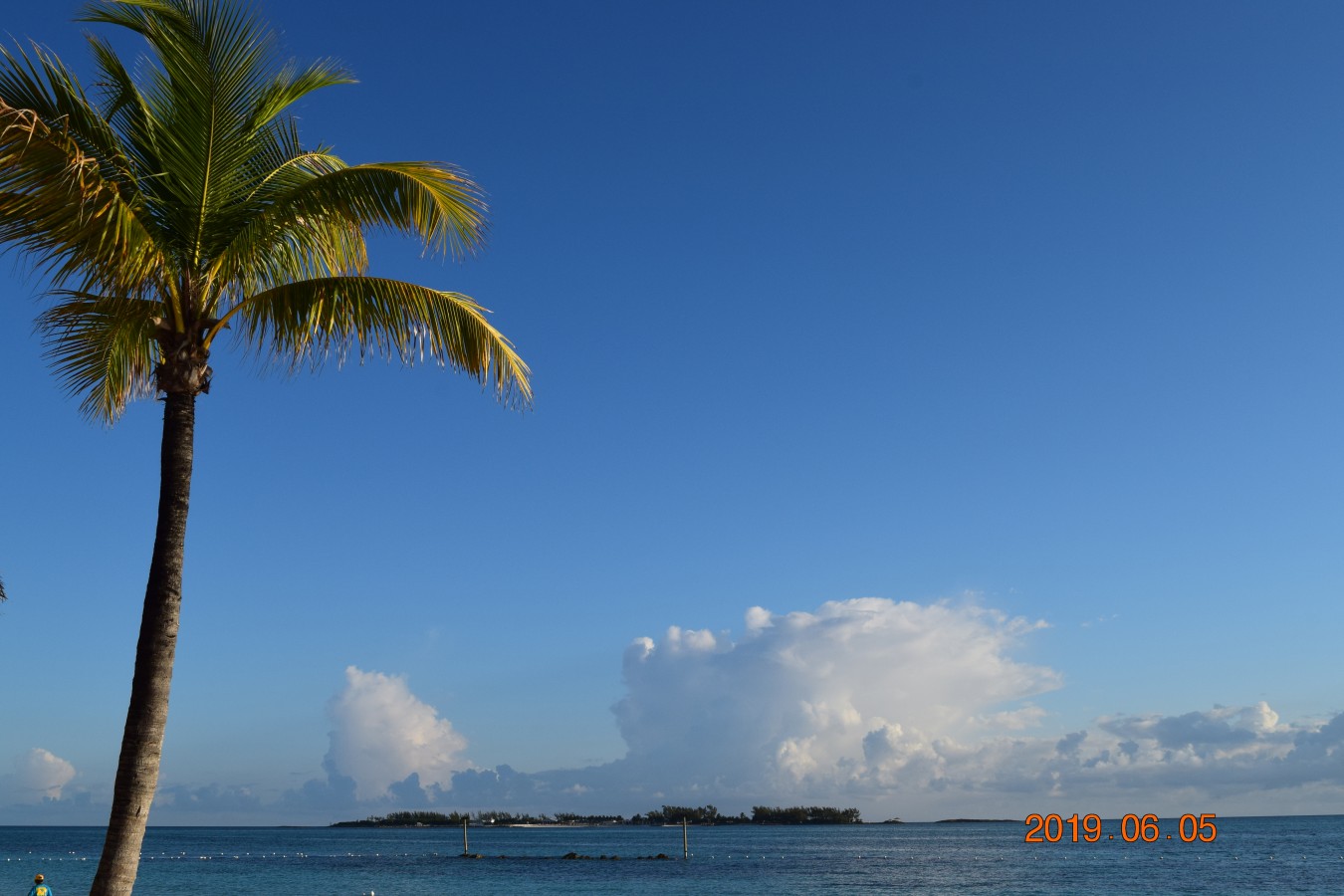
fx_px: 1456
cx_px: 672
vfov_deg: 34.2
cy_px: 448
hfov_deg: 49.6
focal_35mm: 39
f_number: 11
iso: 320
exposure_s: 1/500
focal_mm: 26
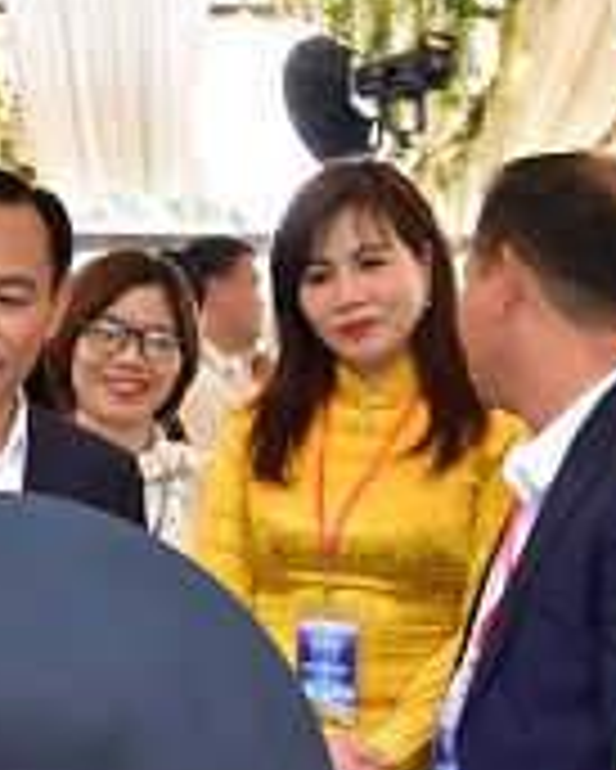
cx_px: 90
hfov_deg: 16.6
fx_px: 2095
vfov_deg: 20.5
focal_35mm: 92
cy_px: 662
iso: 1600
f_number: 8
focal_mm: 28
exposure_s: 1/30
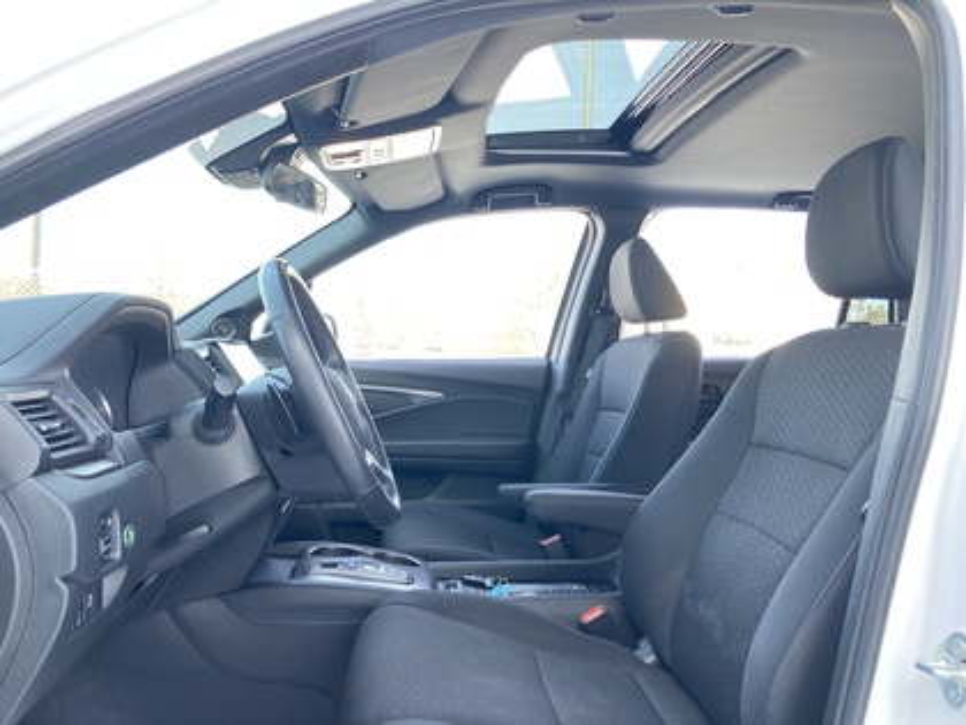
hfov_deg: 63.4
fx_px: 781
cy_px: 362
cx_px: 483
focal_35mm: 28
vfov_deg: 49.7
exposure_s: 1/121
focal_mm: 3.99
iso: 64
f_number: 1.8
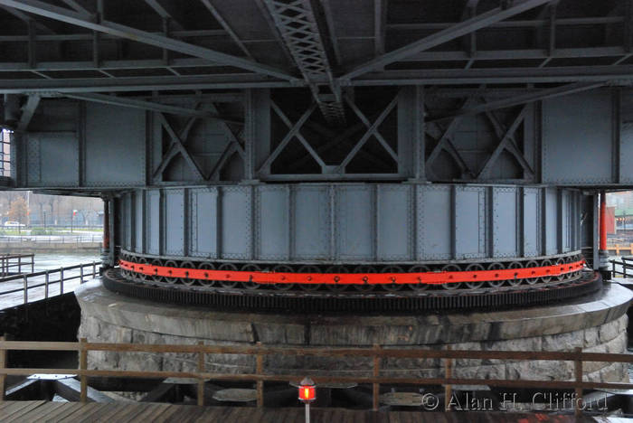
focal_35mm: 33
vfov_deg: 40.0
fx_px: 581
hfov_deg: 57.2
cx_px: 316
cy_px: 212
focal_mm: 22
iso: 1600
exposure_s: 1/200
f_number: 3.8
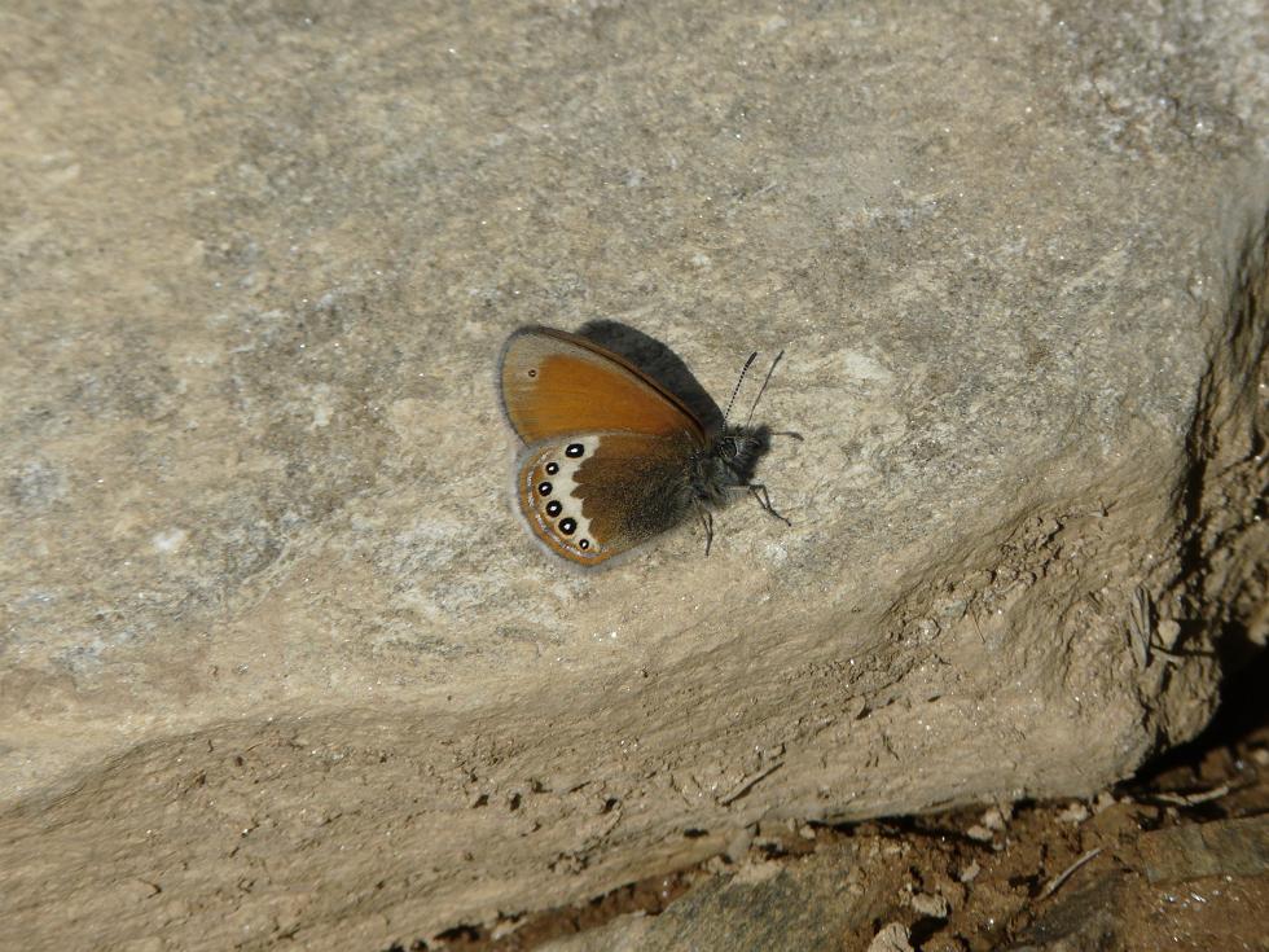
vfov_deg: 3.0
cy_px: 476
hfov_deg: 3.9
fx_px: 18476
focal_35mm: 504
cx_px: 634
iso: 100
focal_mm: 82.8
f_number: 8
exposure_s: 1/800
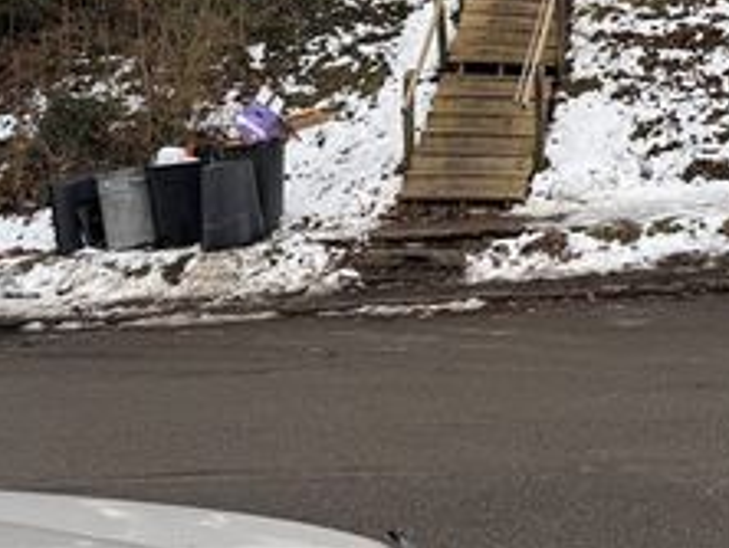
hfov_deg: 33.7
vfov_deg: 25.1
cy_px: -64
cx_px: 650
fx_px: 1138
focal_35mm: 54
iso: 100
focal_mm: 6.76
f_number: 1.78
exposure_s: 1/909
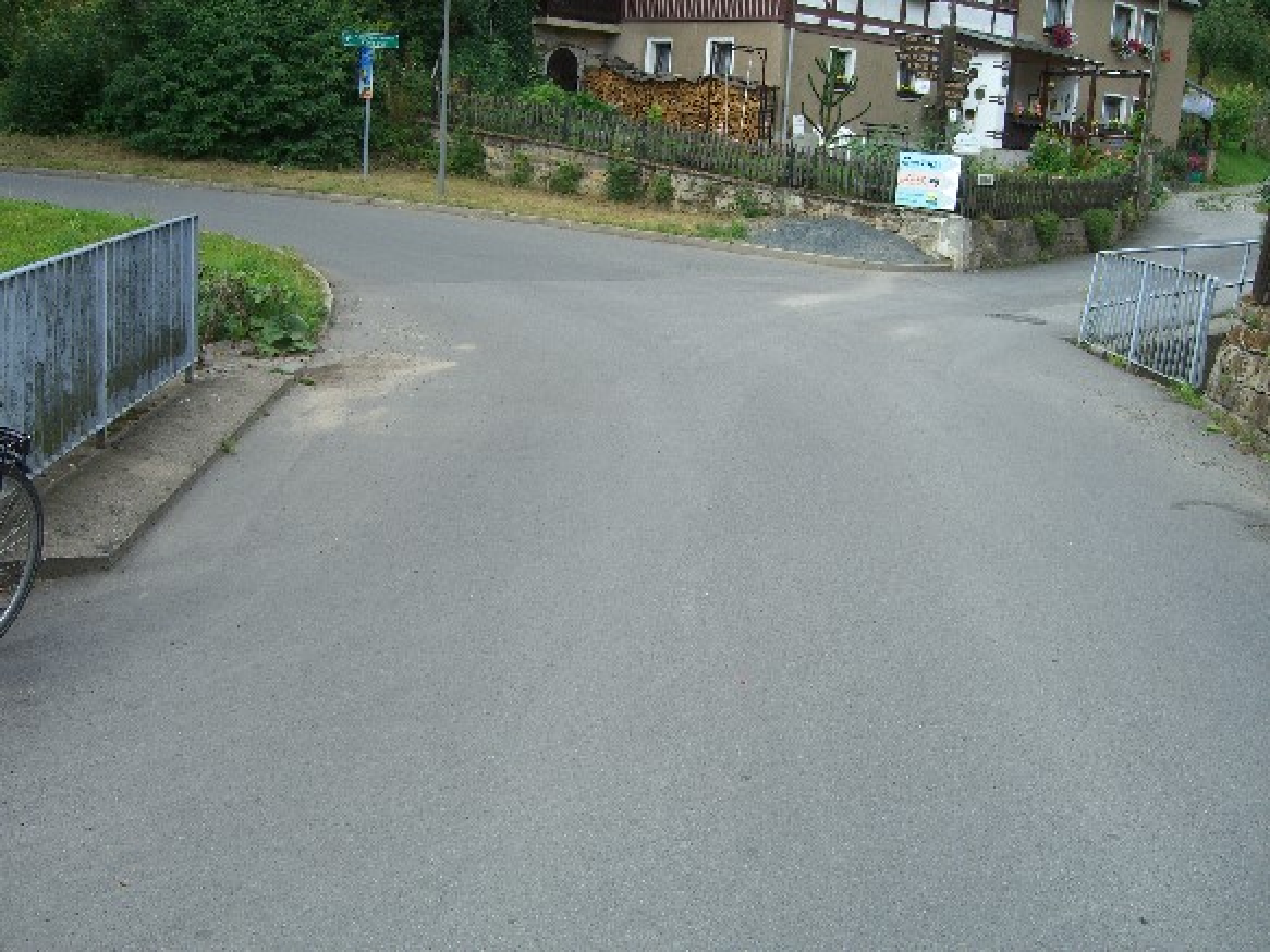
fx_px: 1394
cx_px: 635
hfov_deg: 49.0
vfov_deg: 37.7
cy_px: 476
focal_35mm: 38
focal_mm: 7.9
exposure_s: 1/250
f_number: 2.8
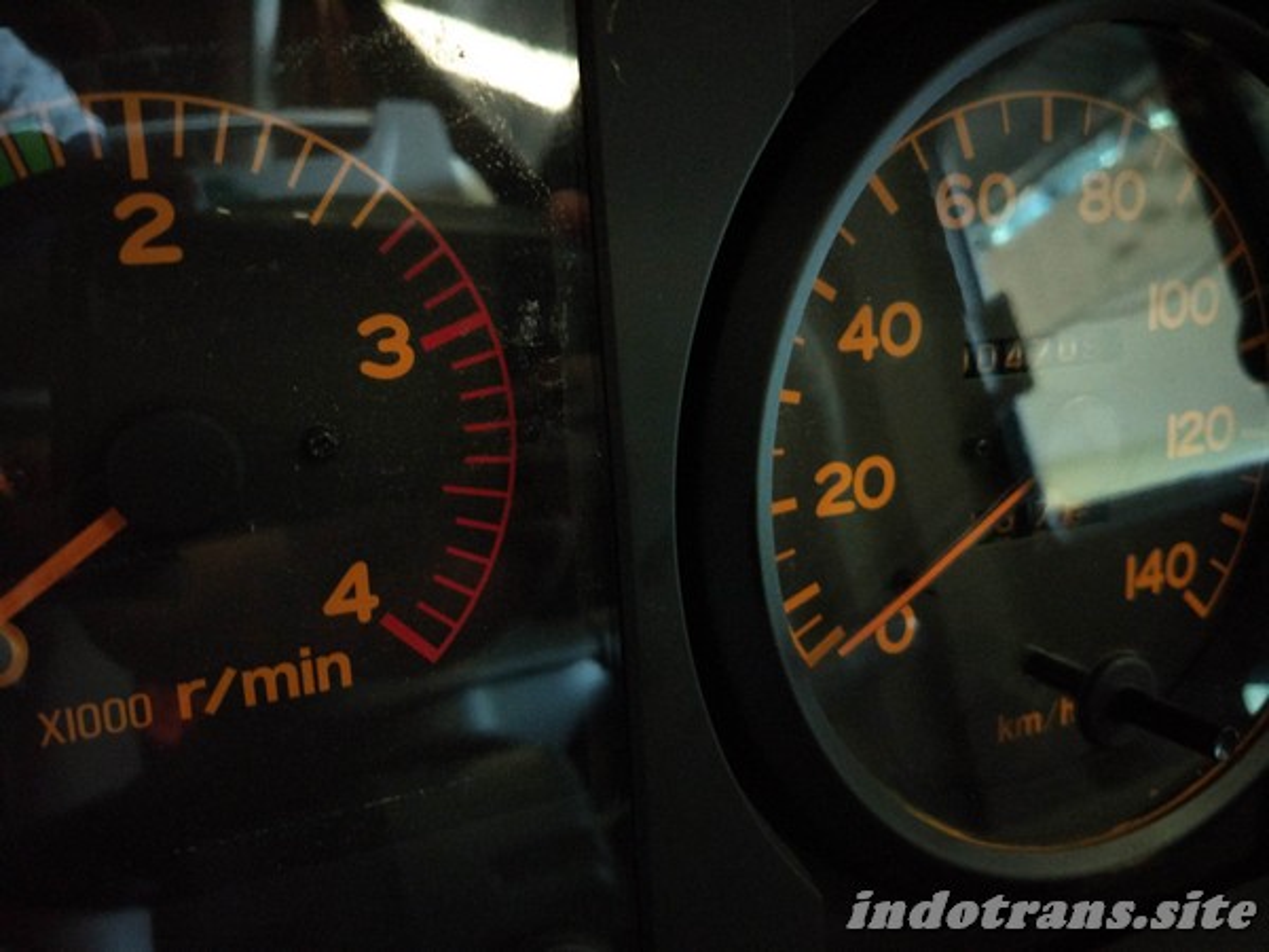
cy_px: 476
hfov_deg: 63.4
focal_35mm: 28
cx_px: 634
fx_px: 1026
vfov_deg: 49.7
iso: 2454
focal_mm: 4.26
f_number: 2
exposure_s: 1/13
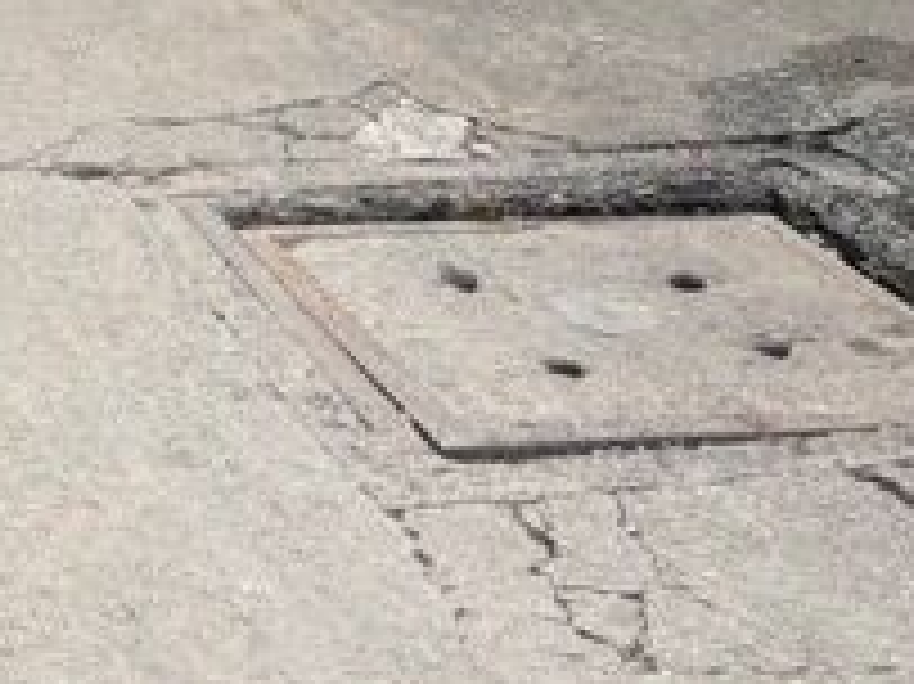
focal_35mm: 131
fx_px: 3457
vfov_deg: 9.7
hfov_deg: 14.7
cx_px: -81
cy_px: -1053
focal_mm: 5.96
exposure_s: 1/292
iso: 50
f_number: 1.6
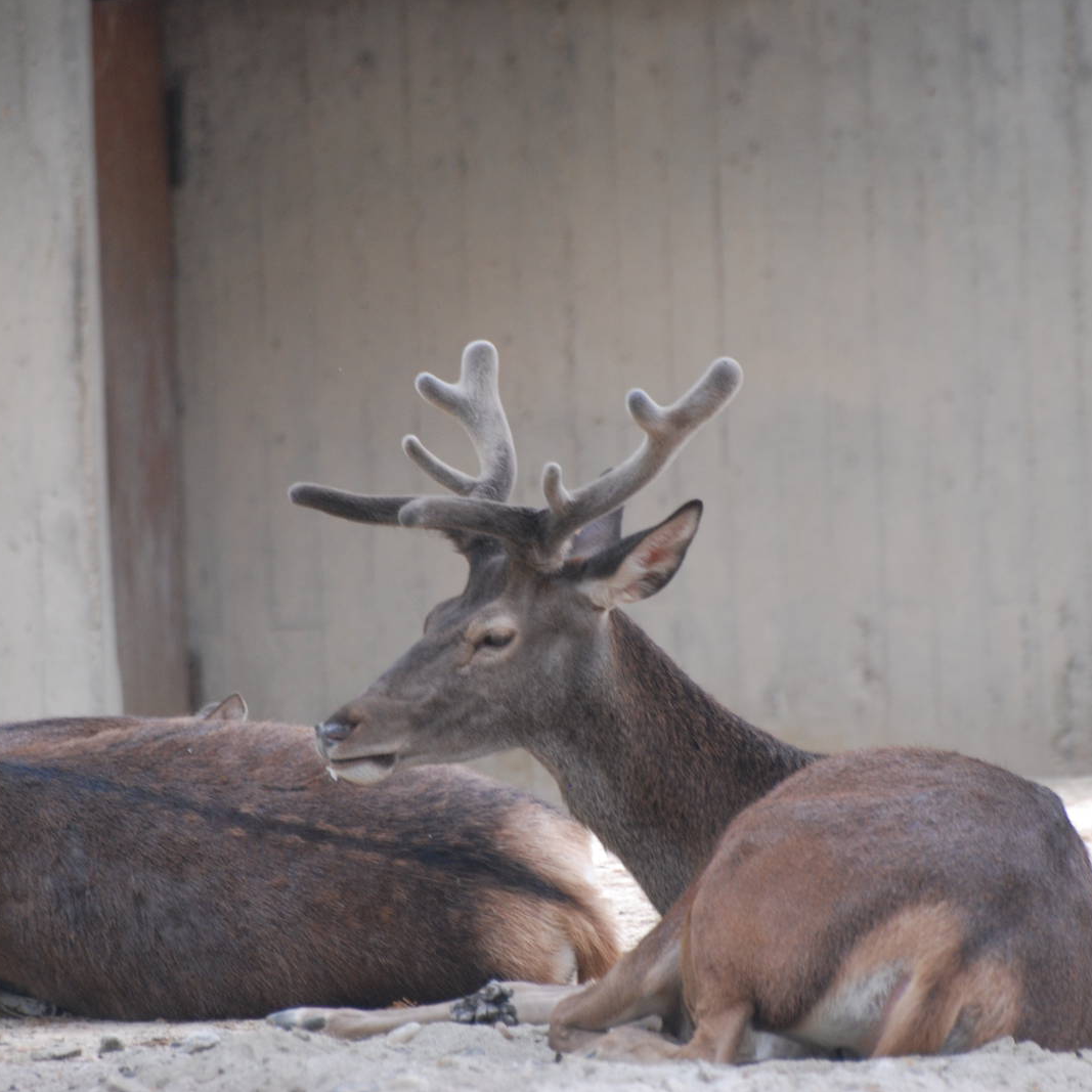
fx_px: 20486
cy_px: 546
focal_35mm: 574
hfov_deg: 3.1
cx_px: 526
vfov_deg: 3.1
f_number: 5.6
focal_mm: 300
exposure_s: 1/160
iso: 400
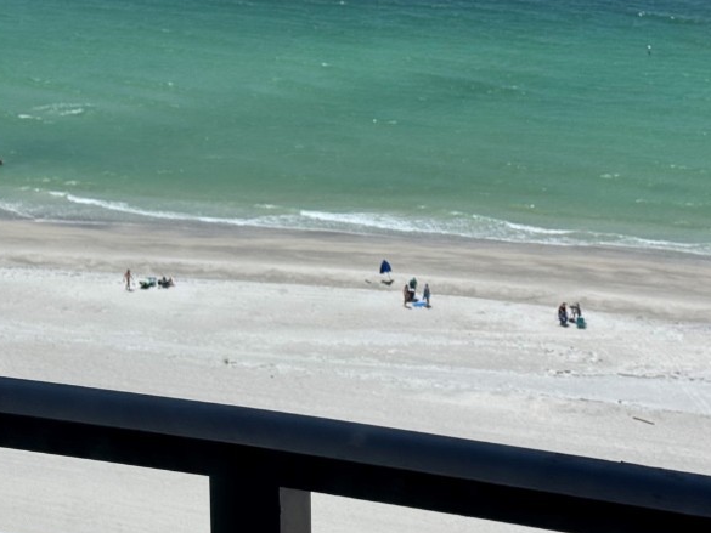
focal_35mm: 84
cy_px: 214
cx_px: 451
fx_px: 1726
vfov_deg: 17.6
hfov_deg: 23.2
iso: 64
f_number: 1.78
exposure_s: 1/4310
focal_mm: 6.76
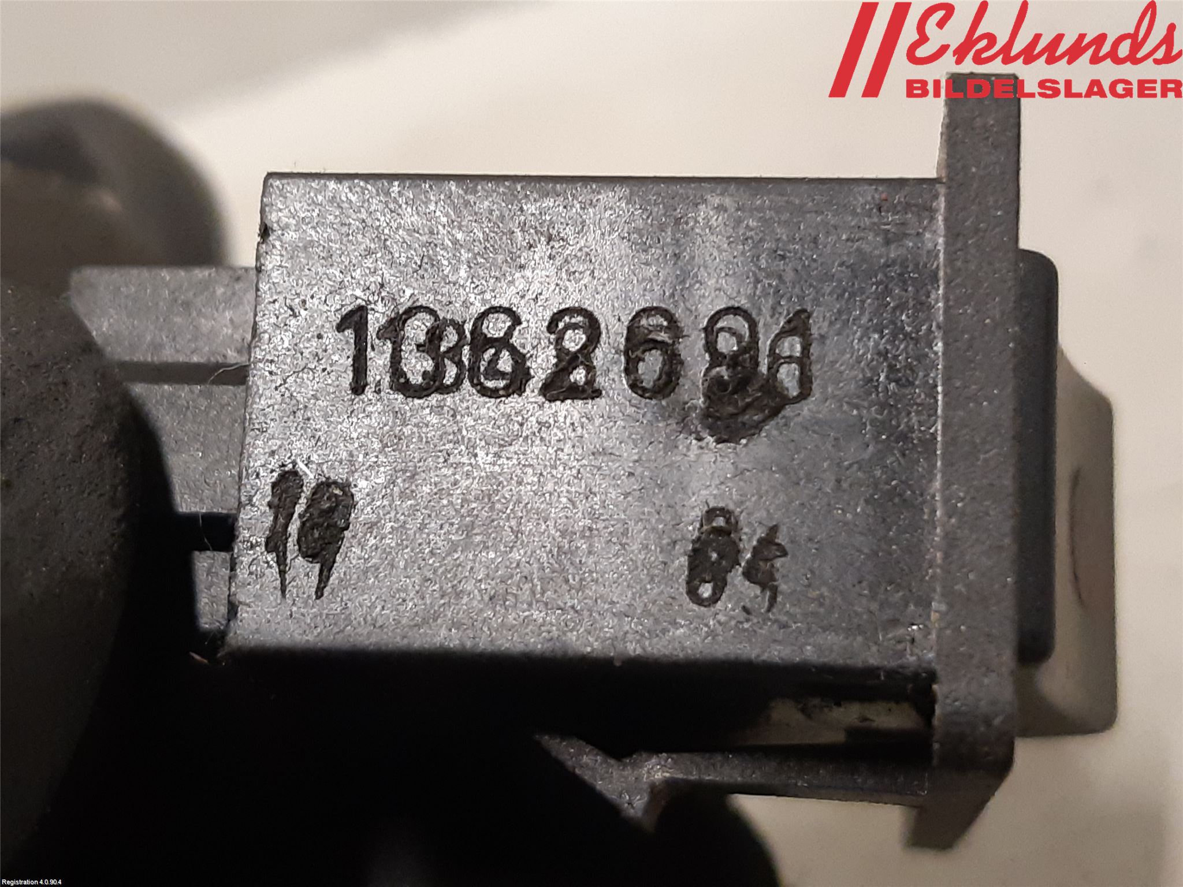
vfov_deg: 53.1
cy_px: 444
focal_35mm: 26
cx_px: 592
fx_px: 889
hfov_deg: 67.3
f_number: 1.7
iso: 250
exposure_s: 1/50
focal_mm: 3.93
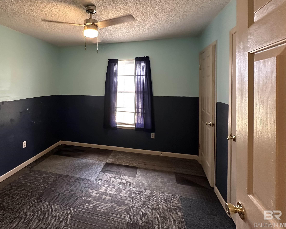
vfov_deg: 69.9
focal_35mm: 19
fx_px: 161
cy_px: 89
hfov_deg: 81.6
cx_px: 106
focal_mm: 2.22
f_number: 2.2
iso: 500
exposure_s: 1/60
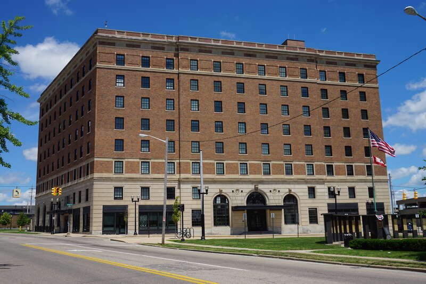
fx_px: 444
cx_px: 213
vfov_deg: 35.5
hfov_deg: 51.3
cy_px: 142
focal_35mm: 38
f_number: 11
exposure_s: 1/200
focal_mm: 25
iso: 100
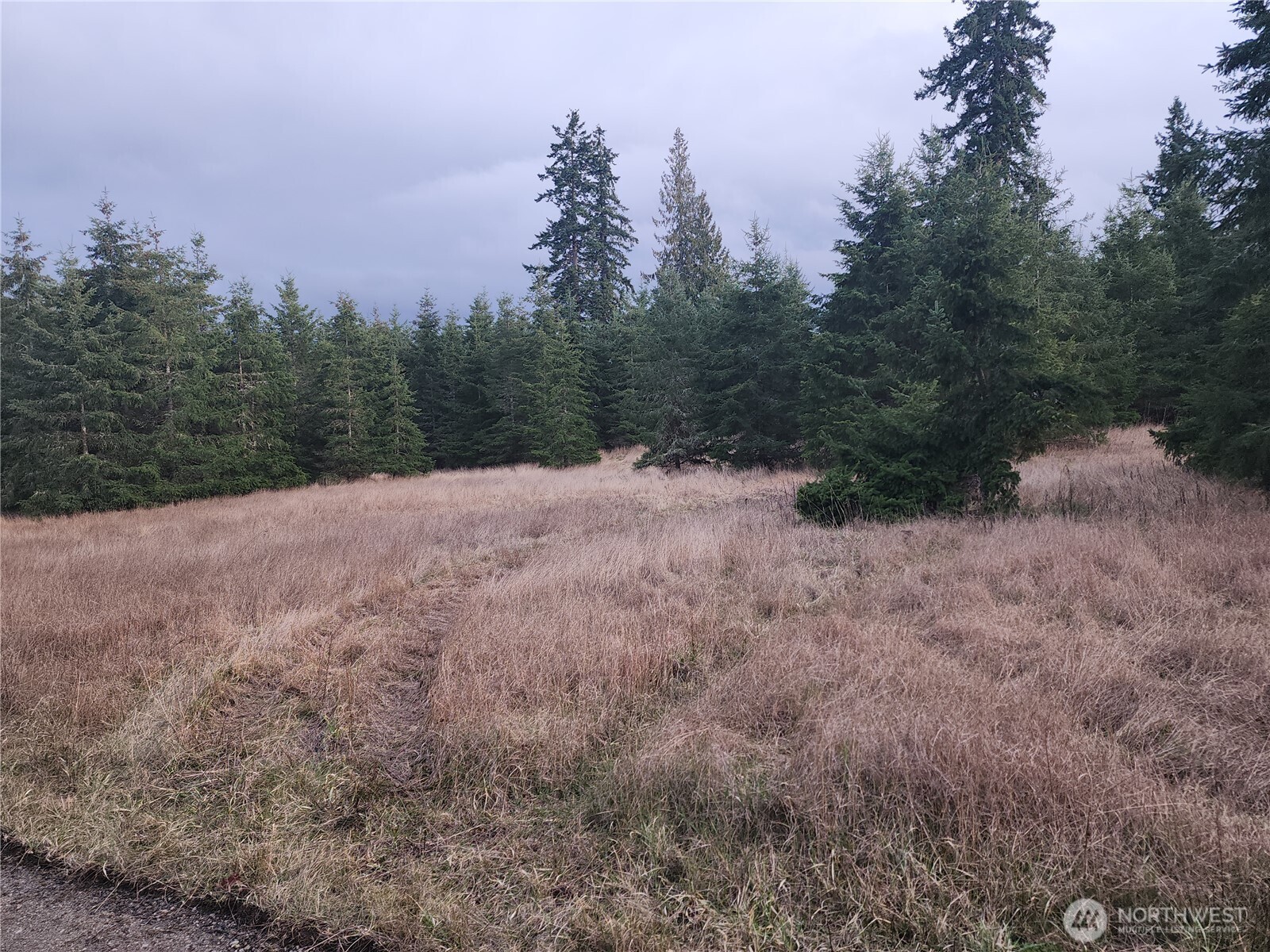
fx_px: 844
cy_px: 476
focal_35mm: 23
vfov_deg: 58.9
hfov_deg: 73.9
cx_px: 635
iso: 16
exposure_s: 1/120
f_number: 1.8
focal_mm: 6.4
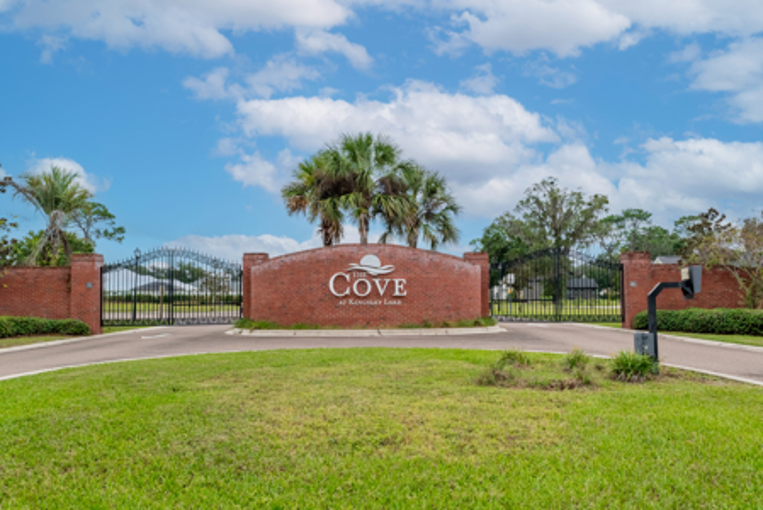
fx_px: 636
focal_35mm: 30
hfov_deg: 61.9
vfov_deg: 43.7
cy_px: 255
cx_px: 382
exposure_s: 1/8000
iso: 800
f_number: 8
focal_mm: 30
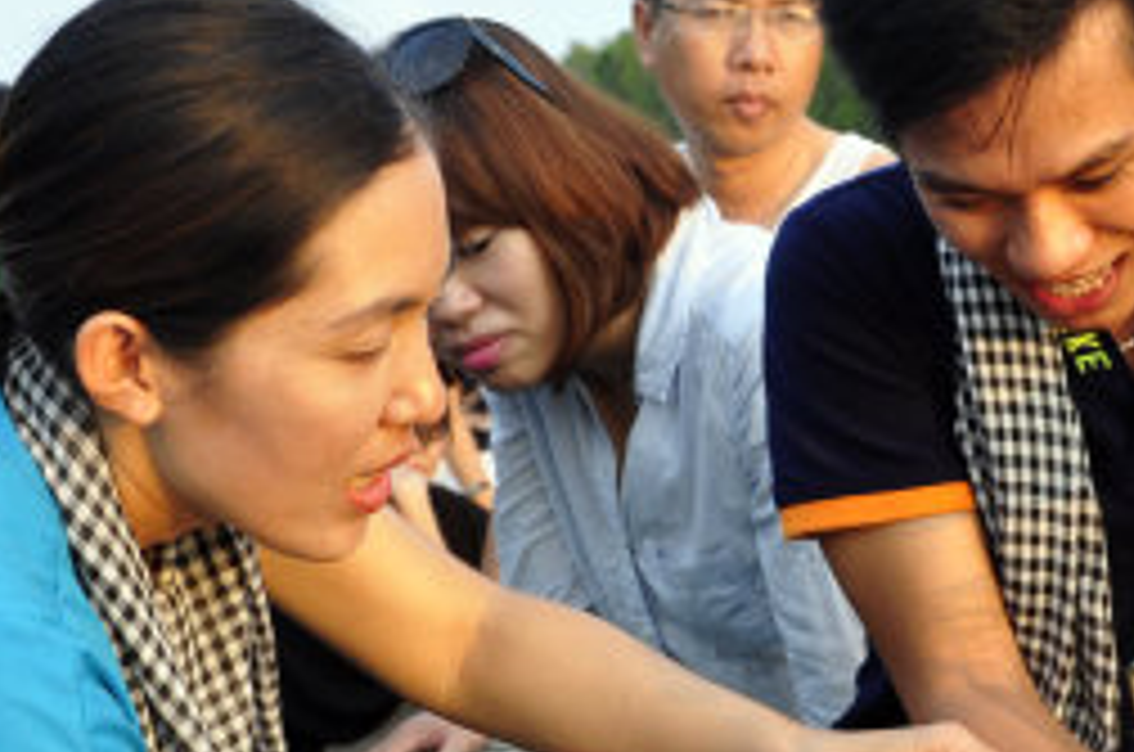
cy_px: 750
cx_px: 844
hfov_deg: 18.3
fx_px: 3490
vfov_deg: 12.2
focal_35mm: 111
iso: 400
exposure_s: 1/160
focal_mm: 28
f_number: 6.3
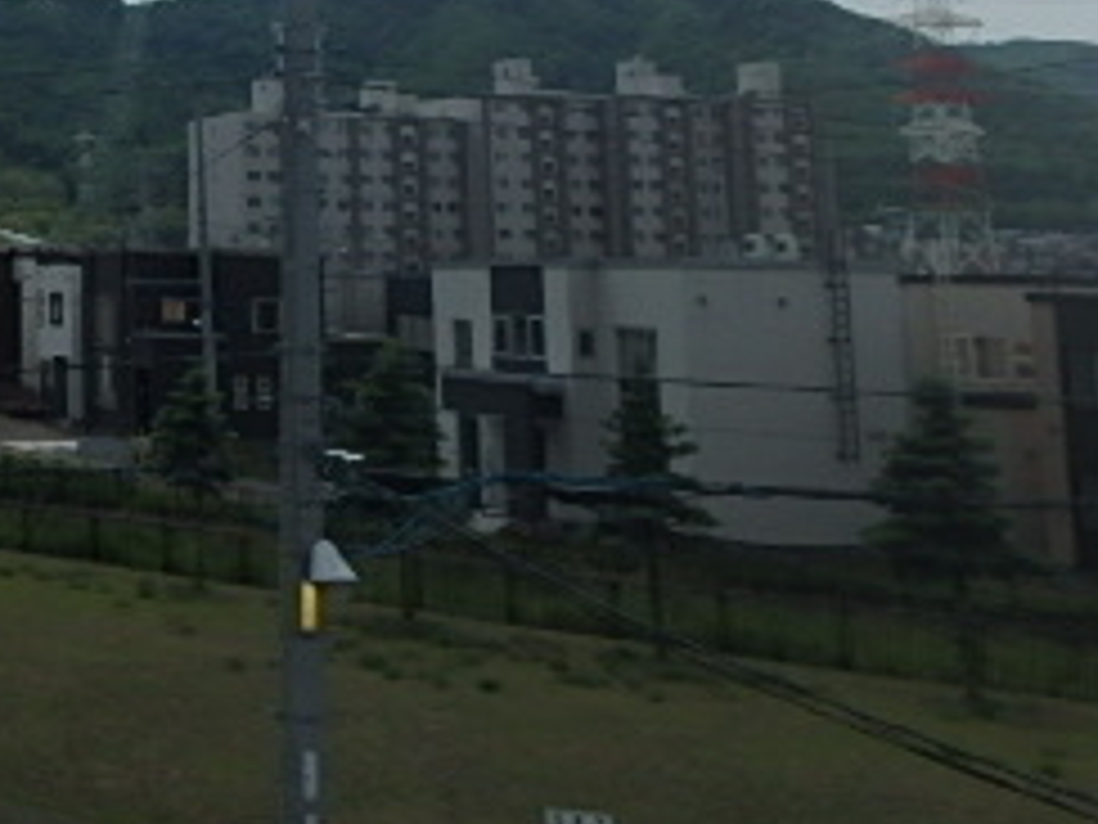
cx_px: -338
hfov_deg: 28.5
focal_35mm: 55
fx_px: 1745
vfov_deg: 25.3
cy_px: 14
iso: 125
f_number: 6
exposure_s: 1/1600
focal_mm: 3.7
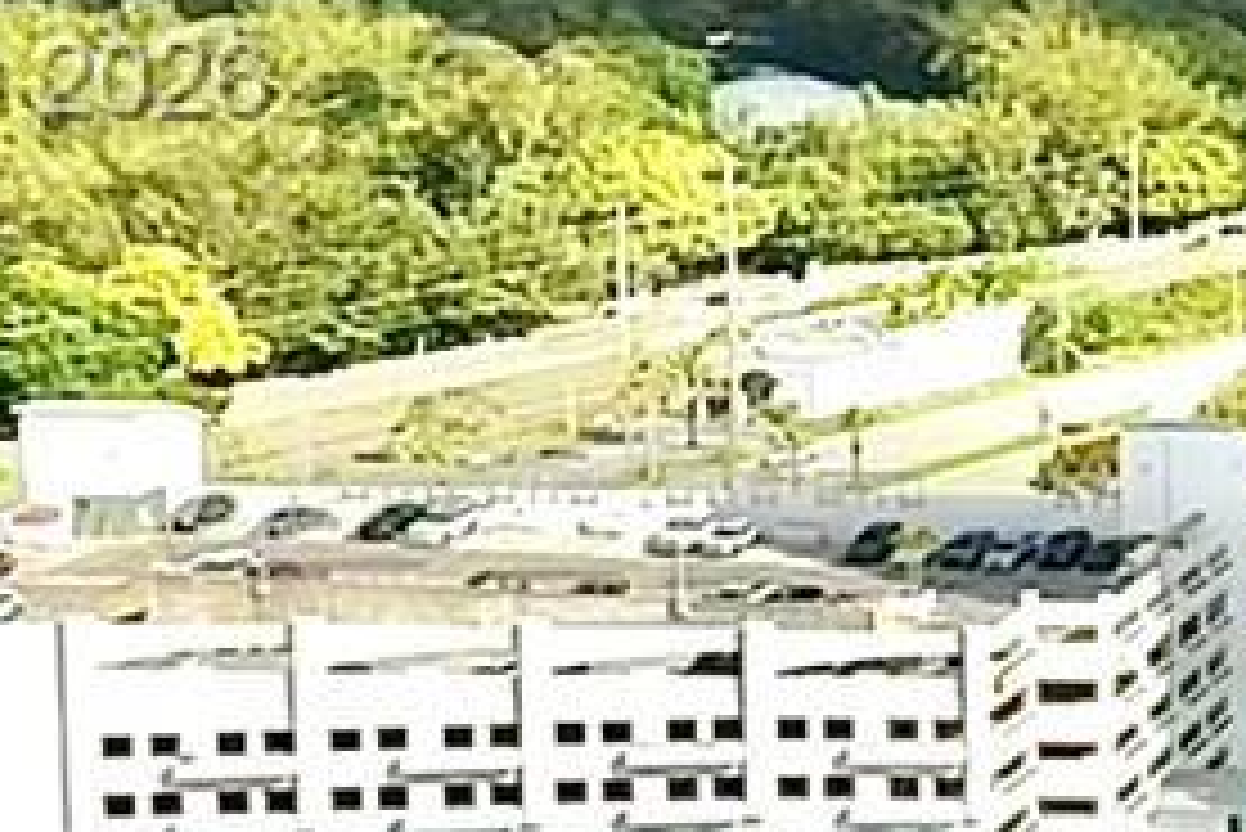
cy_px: 85
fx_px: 2909
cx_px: 2465
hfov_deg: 17.5
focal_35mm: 84
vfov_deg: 16.1
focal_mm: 2.22
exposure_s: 1/3891
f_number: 2.2
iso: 50
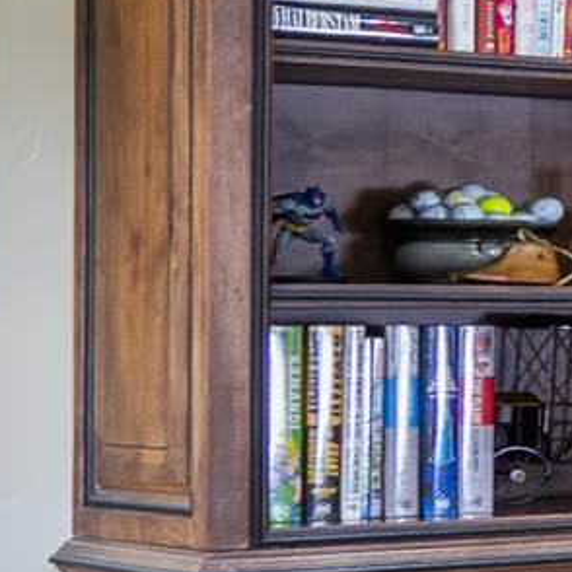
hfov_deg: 6.9
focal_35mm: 142
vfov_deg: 12.3
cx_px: 2658
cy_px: 161
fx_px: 2655
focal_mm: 16
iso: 250
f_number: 7.1
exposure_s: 3.2
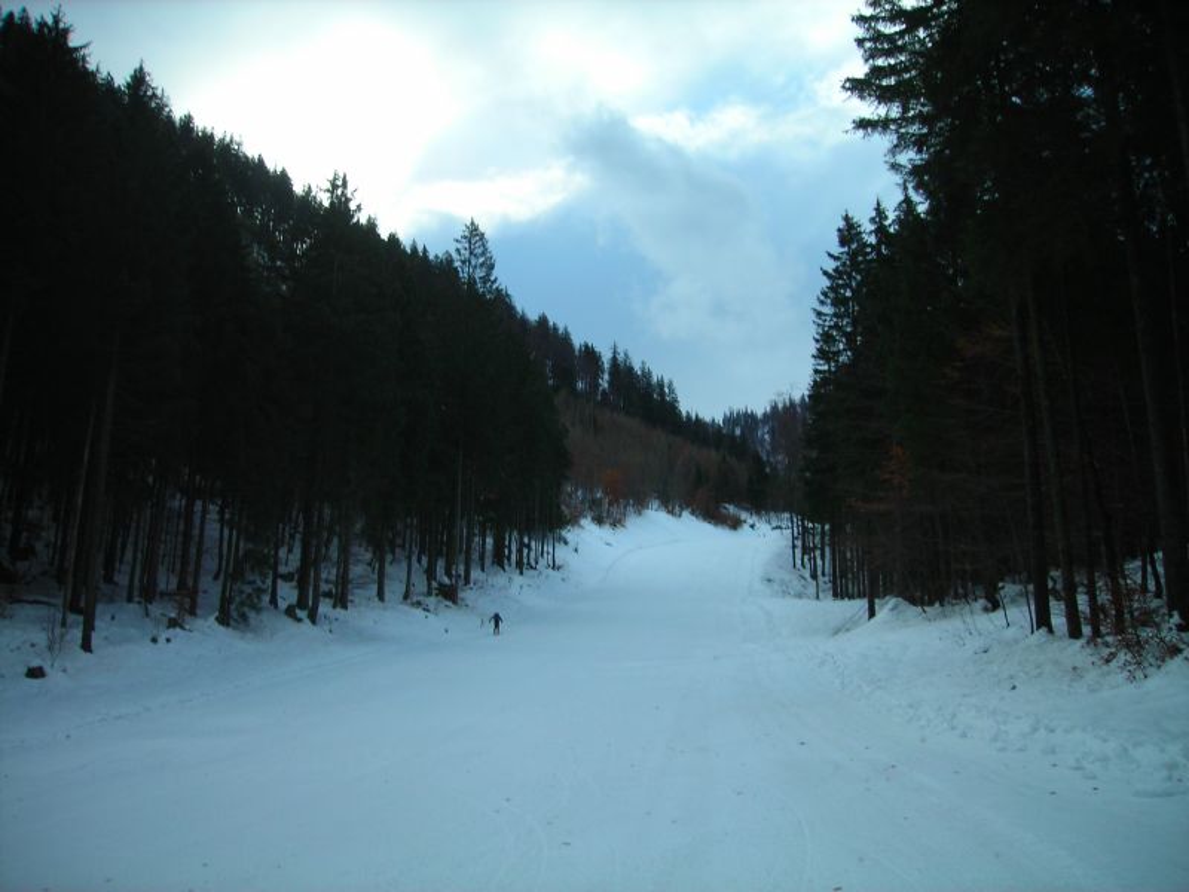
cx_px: 594
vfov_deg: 37.7
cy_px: 446
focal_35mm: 38
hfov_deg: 49.0
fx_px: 1305
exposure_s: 1/114
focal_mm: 6.3
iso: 50
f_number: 6.4
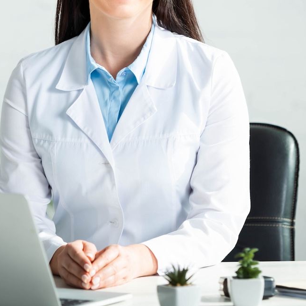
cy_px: 92
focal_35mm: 246
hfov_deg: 7.1
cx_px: 110
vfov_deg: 7.1
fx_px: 2460
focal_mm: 125
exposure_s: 1/250
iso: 64
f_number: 3.5
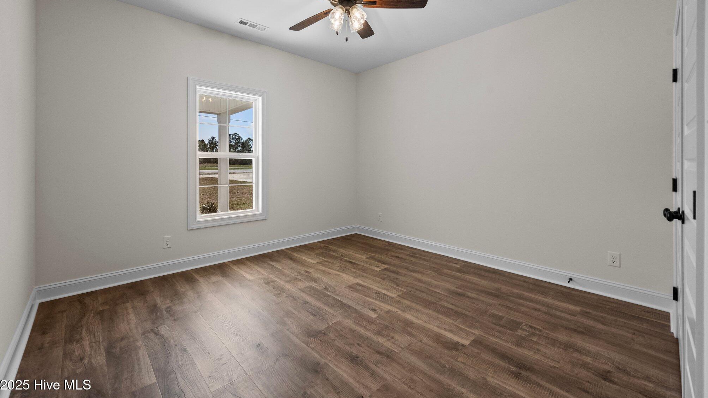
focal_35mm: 15
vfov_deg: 70.0
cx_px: 350
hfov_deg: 103.0
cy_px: 166
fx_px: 282
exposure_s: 1/25
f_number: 7.1
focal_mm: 14
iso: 640
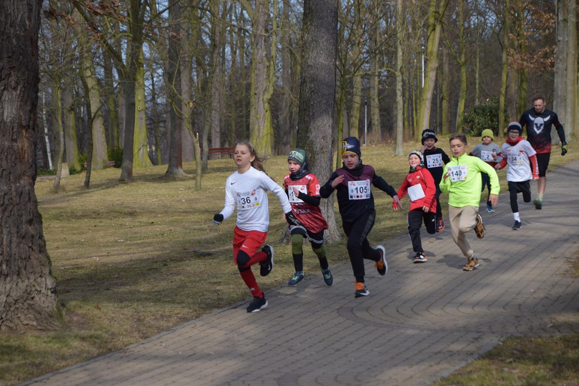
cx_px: 290
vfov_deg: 12.2
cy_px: 193
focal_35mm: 112
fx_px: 1809
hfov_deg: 18.2
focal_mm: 75
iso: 100
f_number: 5.3
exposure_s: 1/400
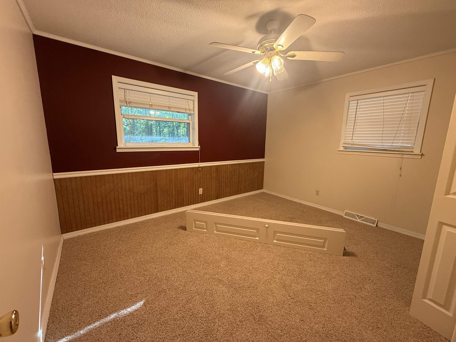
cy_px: 171
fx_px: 184
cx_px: 228
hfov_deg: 102.1
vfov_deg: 85.7
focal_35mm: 14
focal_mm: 2.22
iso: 320
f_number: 2.2
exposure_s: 1/60
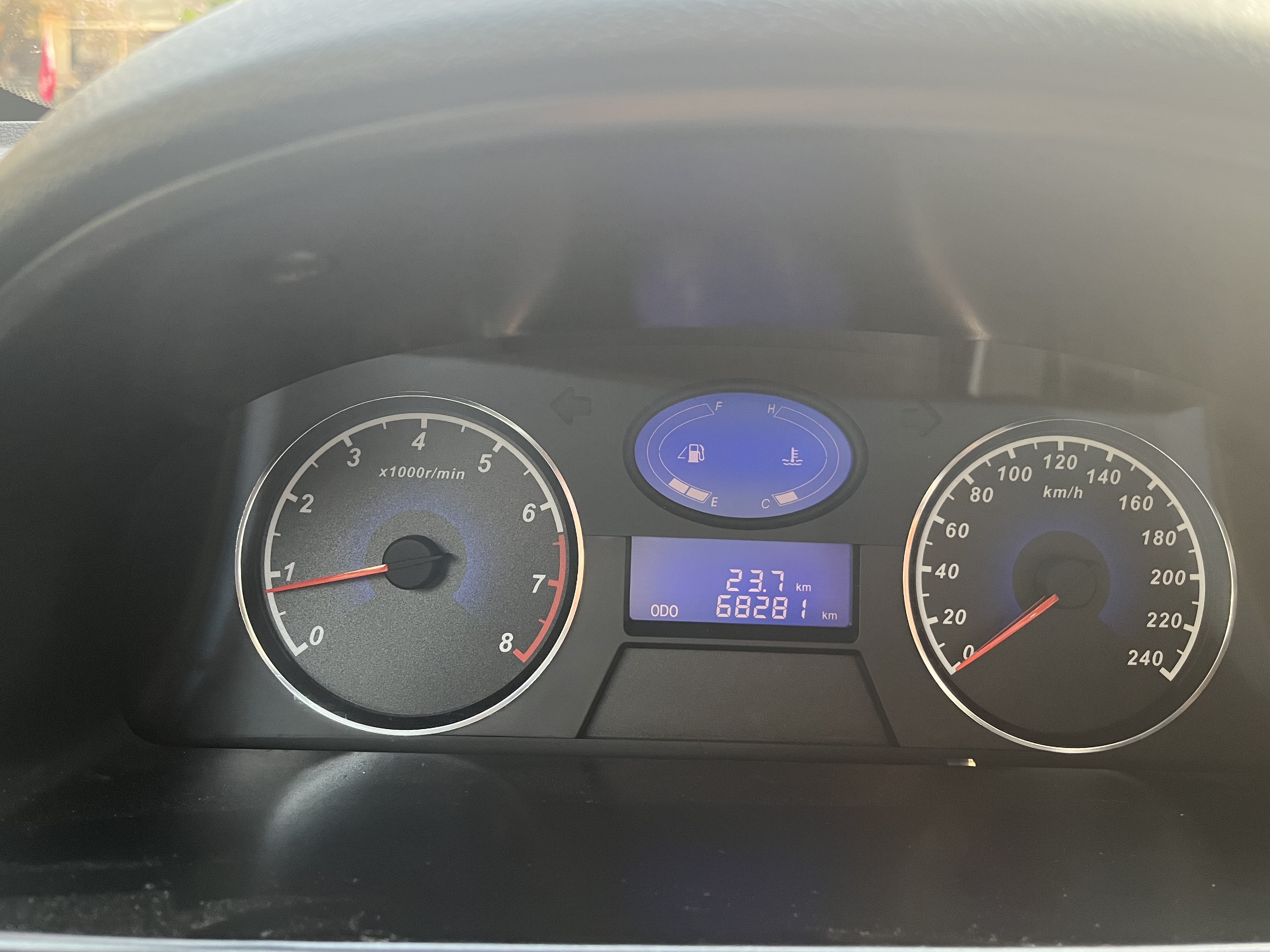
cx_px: 670
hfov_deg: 61.6
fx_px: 1064
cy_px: 433
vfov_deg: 48.2
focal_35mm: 29
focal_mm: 5.1
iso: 200
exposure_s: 1/60
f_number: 1.6
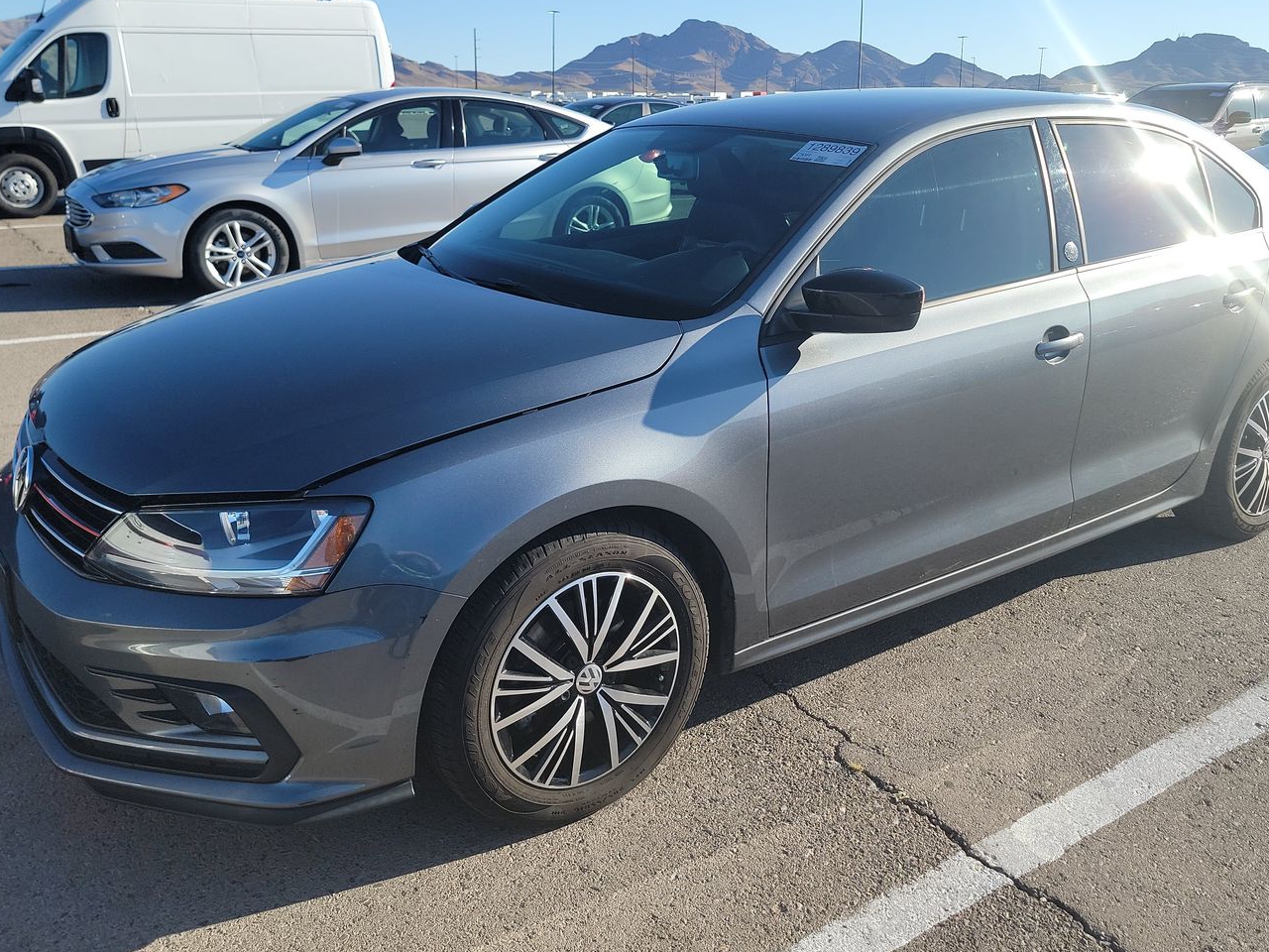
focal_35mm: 30
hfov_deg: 60.0
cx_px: 640
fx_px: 1100
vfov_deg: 46.6
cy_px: 392
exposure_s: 1/607
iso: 50
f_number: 1.8
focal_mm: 6.7
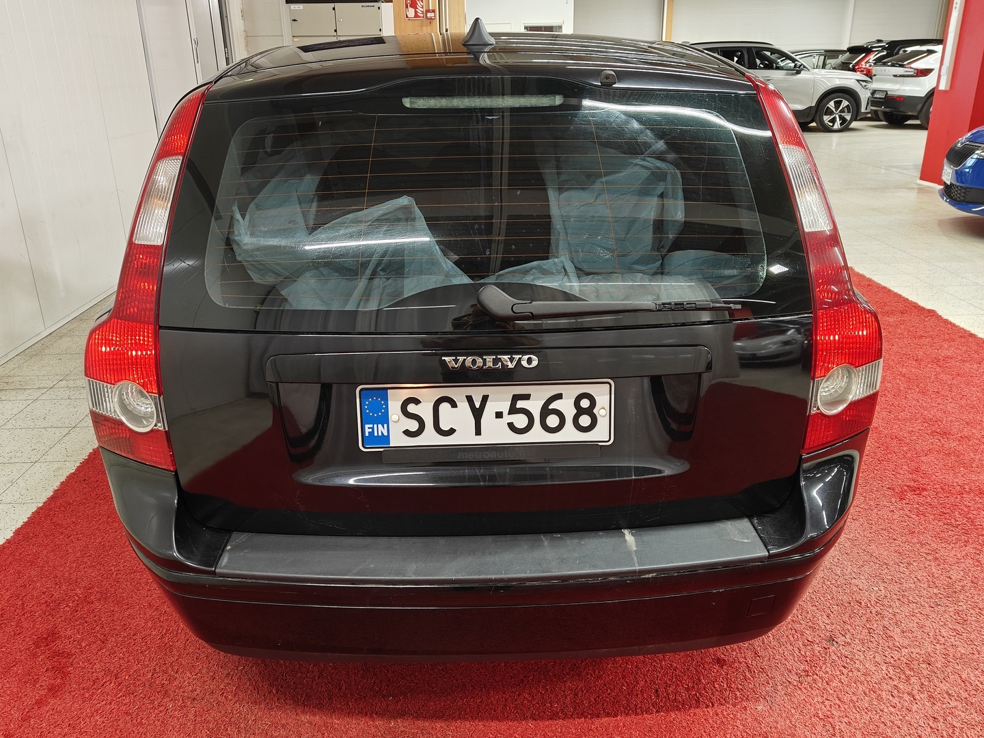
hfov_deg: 63.4
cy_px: 369
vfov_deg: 49.7
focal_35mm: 28
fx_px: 796
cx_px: 492
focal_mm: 5.59
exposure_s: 1/50
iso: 100
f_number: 1.8
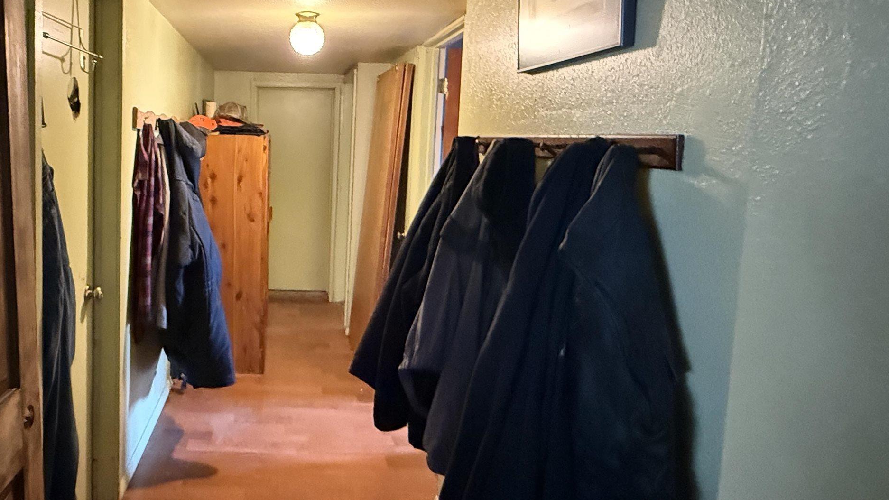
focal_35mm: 25
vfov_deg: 45.6
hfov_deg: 71.0
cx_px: 269
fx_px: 589
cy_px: 187
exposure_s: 1/60
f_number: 2.2
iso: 1250
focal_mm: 2.22
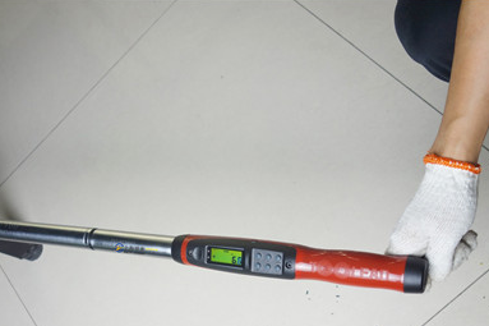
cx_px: 179
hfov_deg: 29.1
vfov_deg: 19.6
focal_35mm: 69
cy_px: 242
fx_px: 937
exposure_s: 1/100
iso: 125
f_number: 5
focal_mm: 16.99
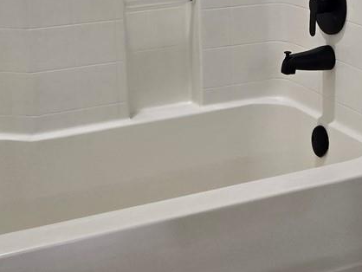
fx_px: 921
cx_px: 289
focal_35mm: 88
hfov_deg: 22.0
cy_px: -3
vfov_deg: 16.4
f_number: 1.8
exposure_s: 1/120
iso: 160
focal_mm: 5.4
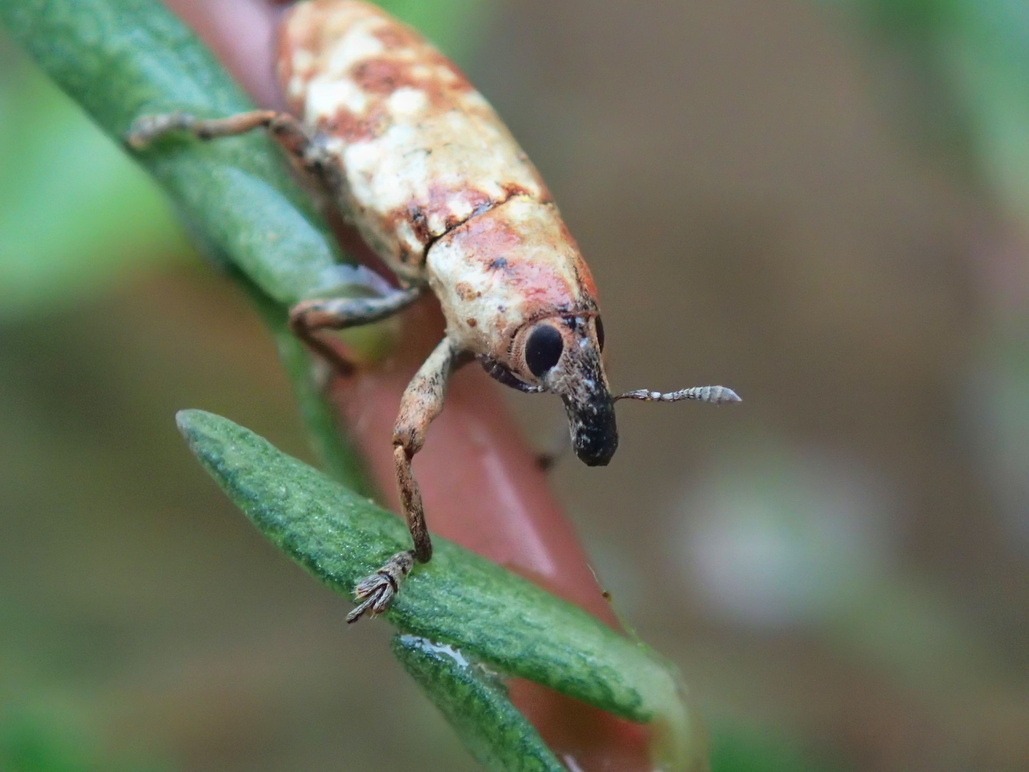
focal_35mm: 100
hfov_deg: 19.6
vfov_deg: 14.8
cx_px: 514
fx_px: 2973
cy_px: 386
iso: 1600
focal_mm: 18
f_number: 4.9
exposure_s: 1/25
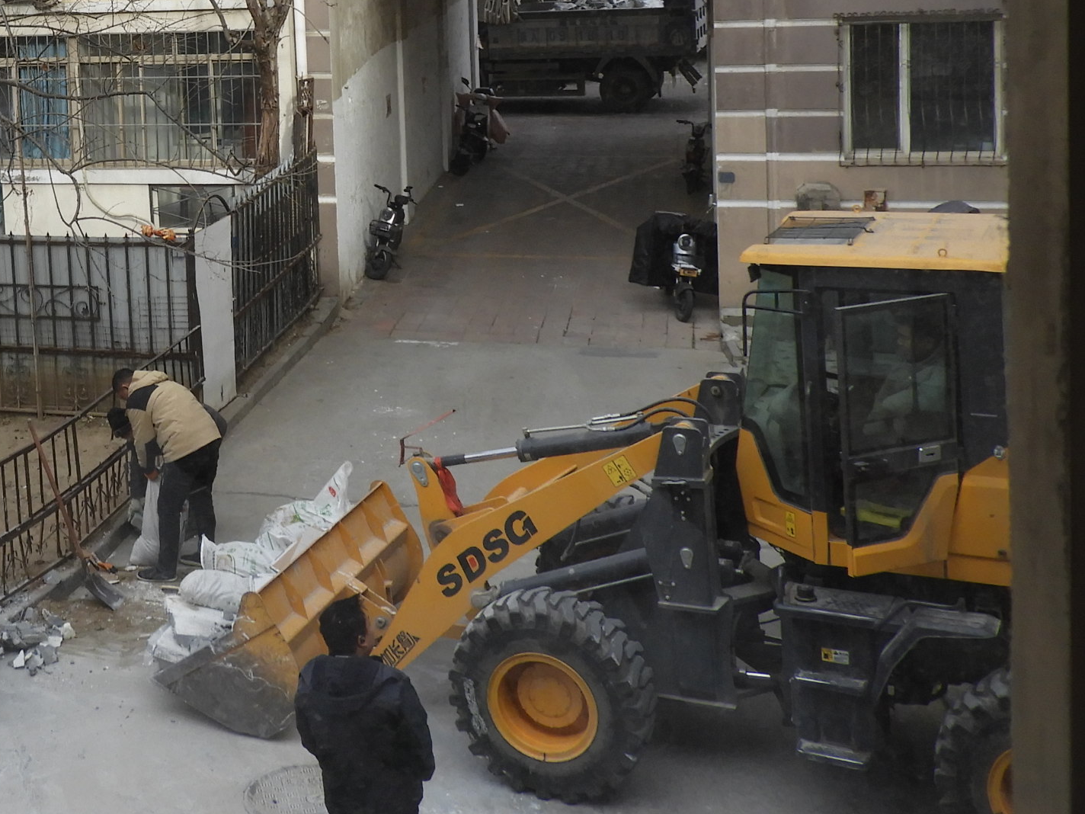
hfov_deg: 32.9
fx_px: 1724
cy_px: 53
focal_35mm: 55
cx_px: 86
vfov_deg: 25.6
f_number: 3.3
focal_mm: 4.3
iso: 100
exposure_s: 1/400
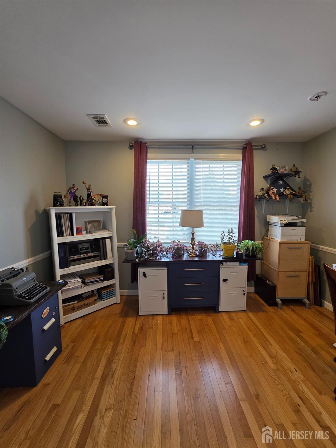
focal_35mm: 13
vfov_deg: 106.2
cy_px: 224
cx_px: 168
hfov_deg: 89.9
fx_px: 168
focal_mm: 2.2
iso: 125
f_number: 1.9
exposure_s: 1/120
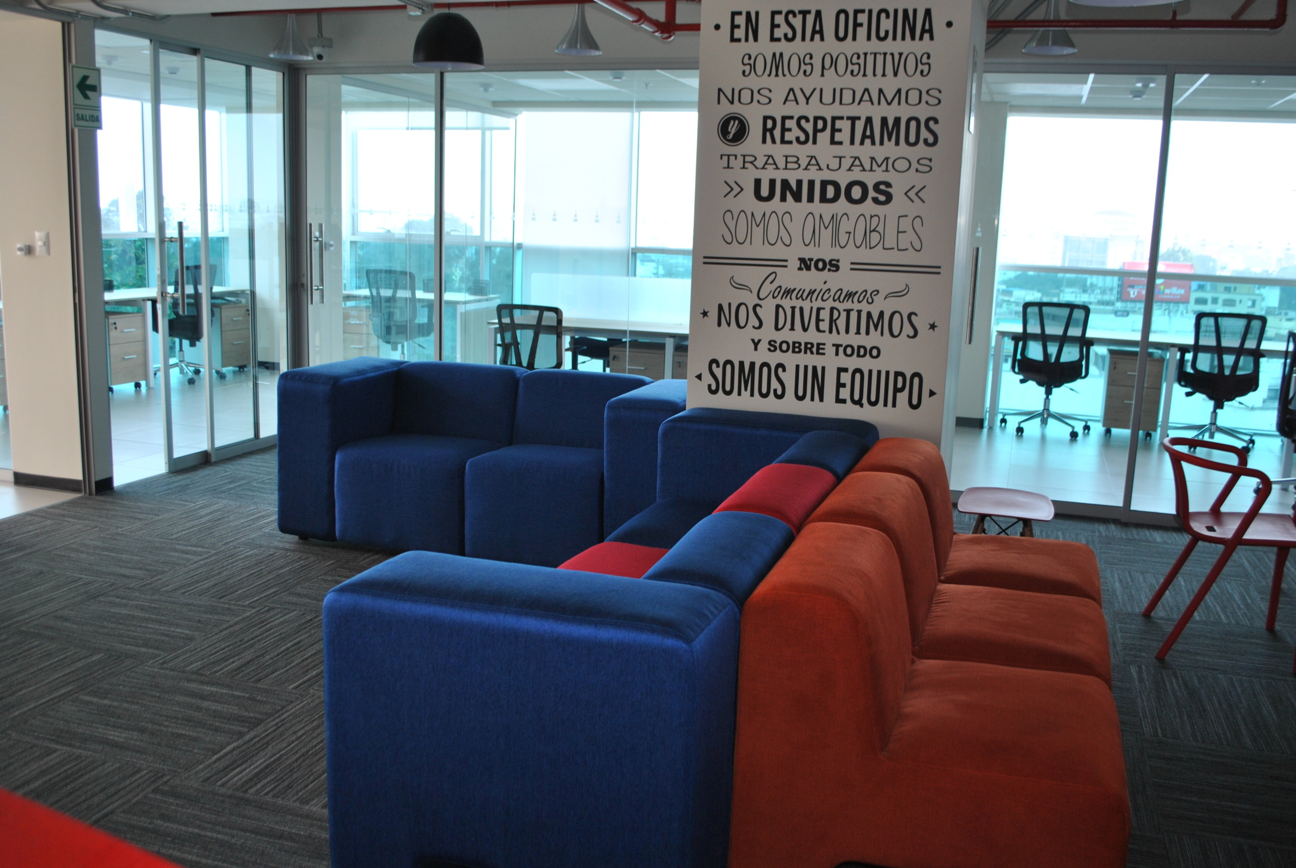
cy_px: 434
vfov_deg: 40.1
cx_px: 648
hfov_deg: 57.2
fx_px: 1189
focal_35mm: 33
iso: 200
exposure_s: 1/60
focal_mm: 22
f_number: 3.8
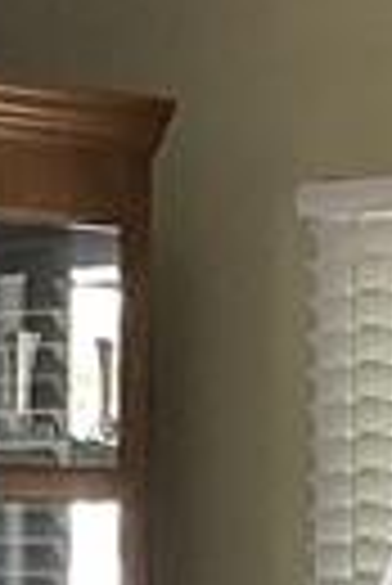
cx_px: 77
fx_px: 4137
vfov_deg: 7.6
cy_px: 1346
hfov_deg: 5.4
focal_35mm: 254
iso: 64
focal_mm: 3.3
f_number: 2.4
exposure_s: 1/60
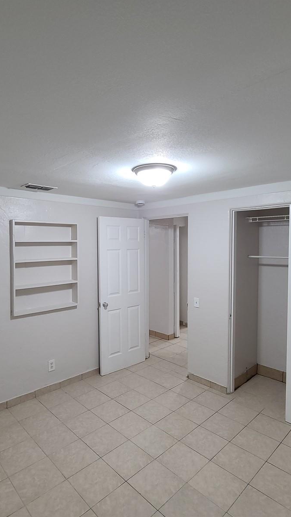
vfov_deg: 89.6
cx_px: 131
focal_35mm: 19
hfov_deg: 58.2
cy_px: 257
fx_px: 261
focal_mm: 2.2
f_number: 2.2
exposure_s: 1/40
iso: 320
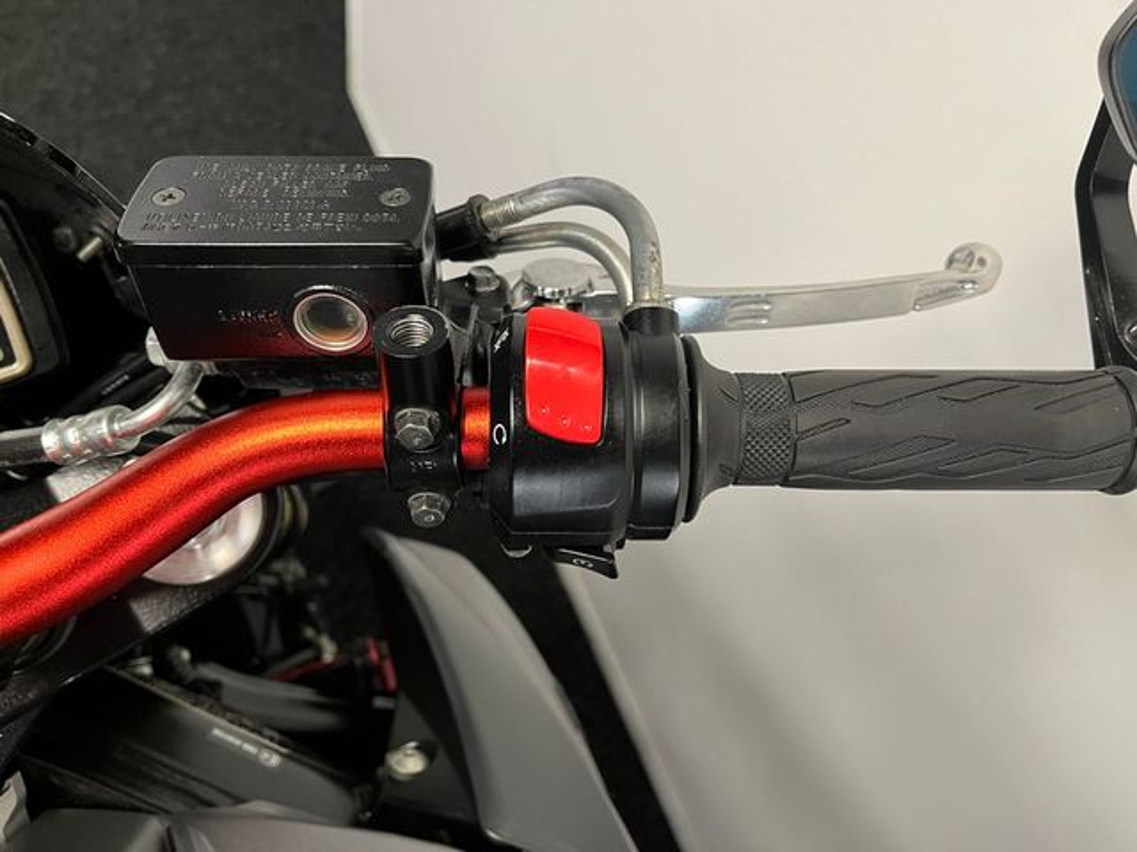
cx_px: 568
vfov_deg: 53.1
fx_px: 854
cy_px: 426
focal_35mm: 26
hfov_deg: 67.3
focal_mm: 5.1
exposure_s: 1/50
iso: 125
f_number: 1.6
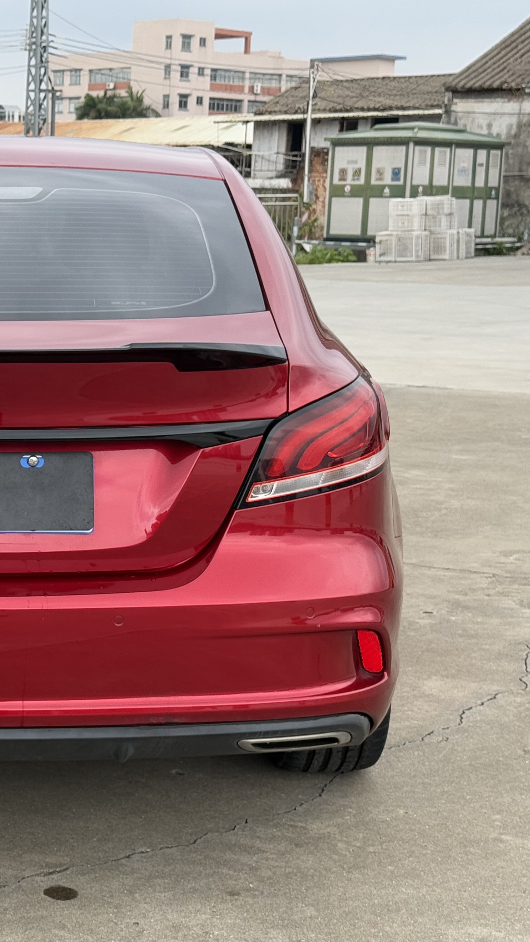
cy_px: 470
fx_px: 1749
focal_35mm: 70
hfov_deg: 16.7
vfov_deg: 30.2
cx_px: -54
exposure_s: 1/1055
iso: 64
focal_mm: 6.76
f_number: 1.78
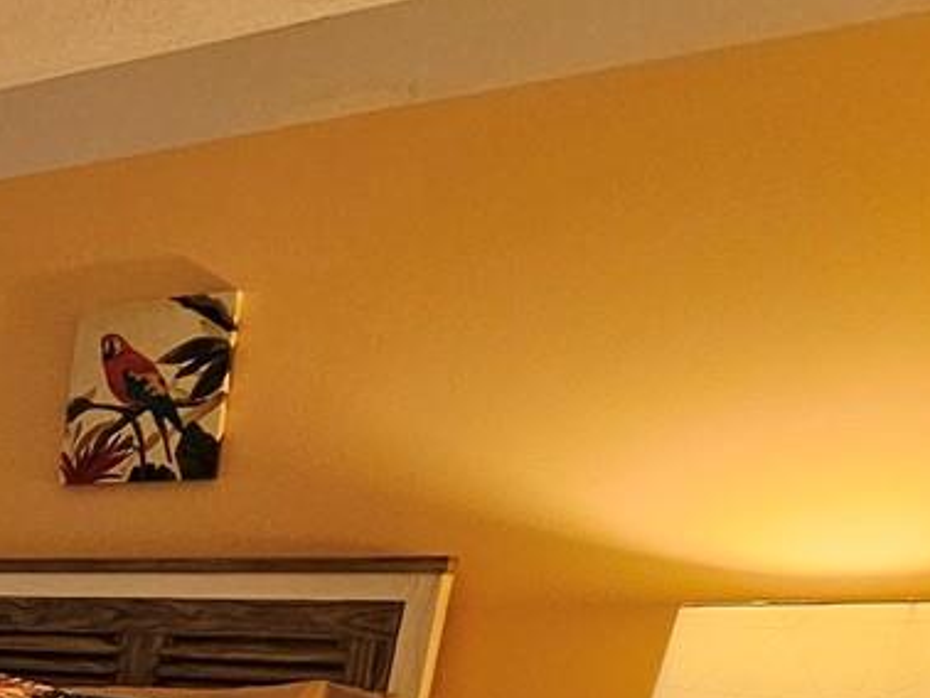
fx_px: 1479
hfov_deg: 18.9
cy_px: 944
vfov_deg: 23.1
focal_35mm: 55
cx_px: -969
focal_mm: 2.2
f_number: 2.2
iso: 200
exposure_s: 1/60
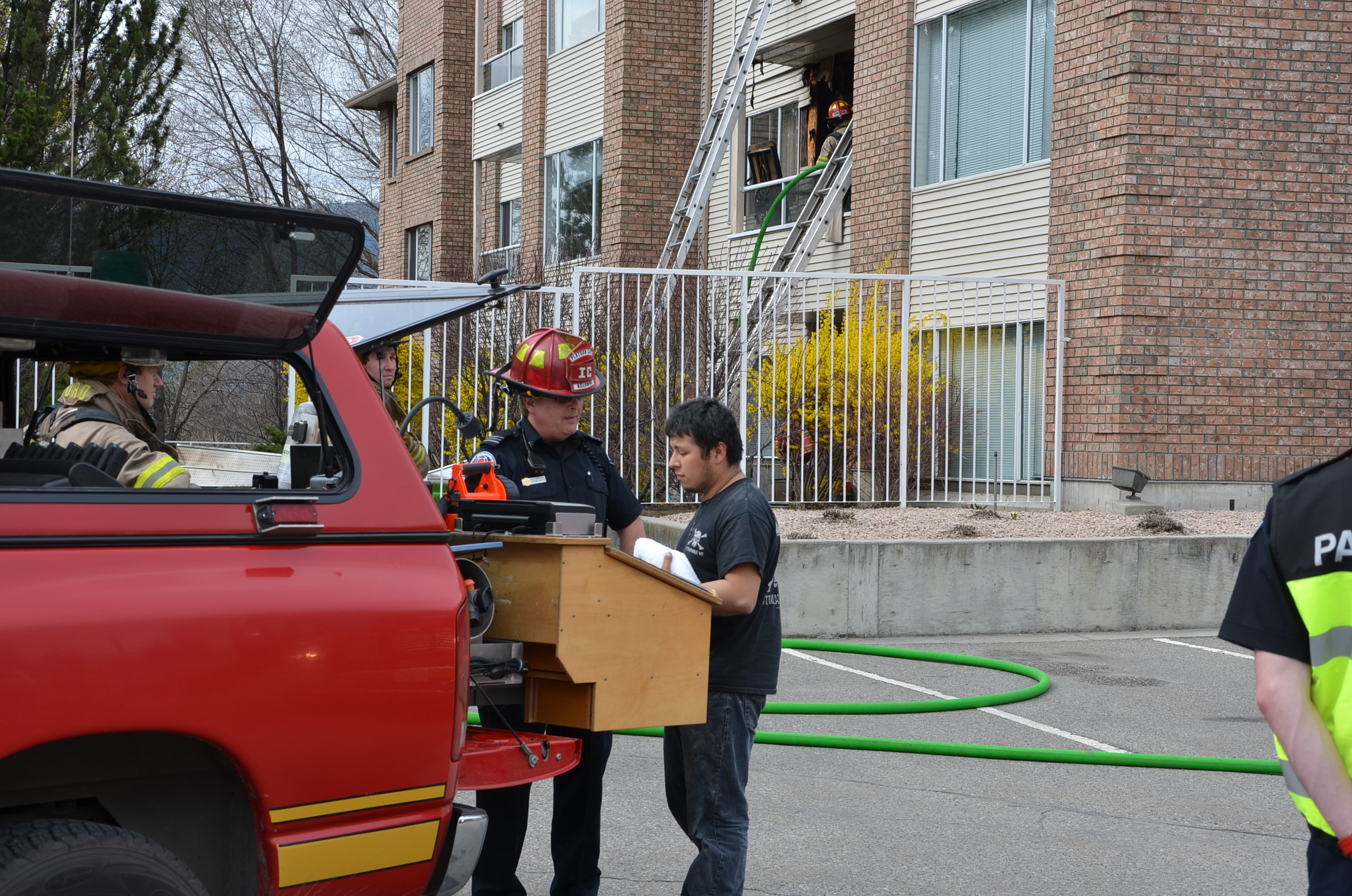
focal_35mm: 68
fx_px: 2530
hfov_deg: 29.9
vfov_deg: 20.1
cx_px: 676
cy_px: 448
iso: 160
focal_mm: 45
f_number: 8
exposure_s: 1/250
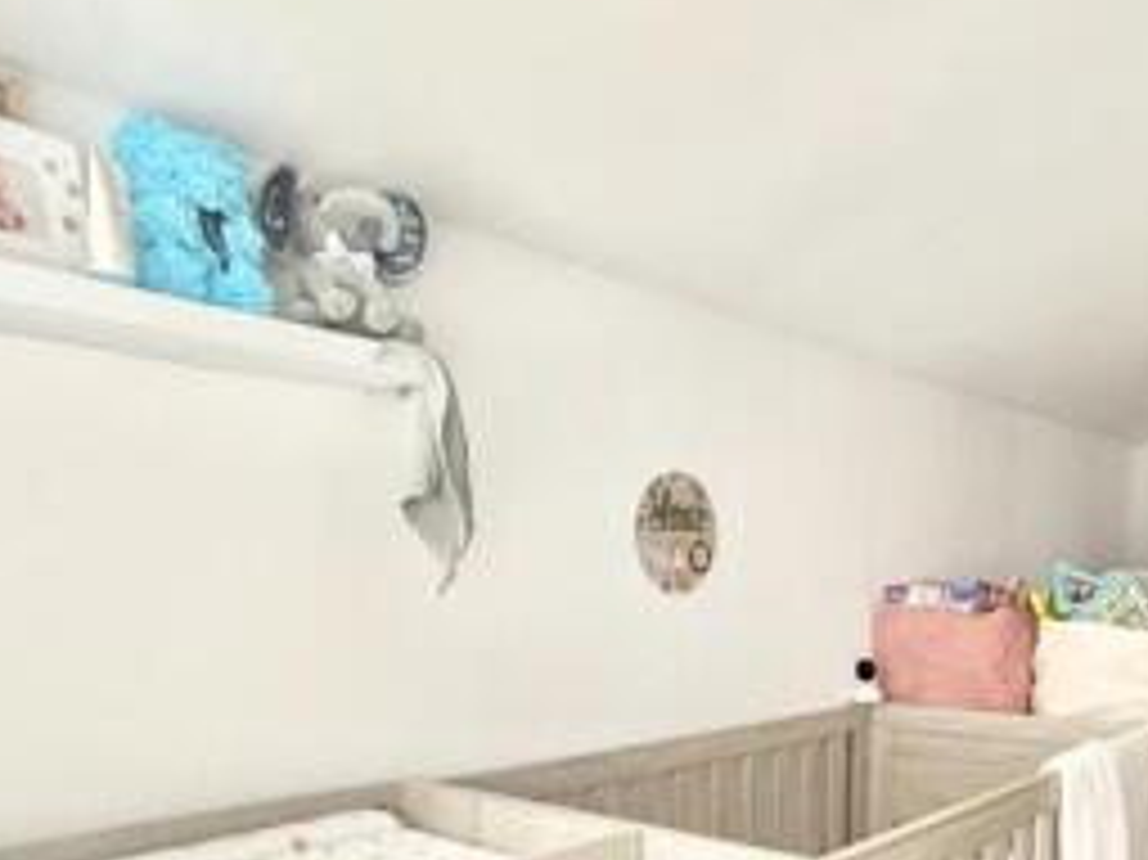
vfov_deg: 42.1
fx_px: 1061
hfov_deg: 55.7
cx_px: 763
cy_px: 696
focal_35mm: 32
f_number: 2.2
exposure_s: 1/60
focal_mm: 2.22
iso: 400
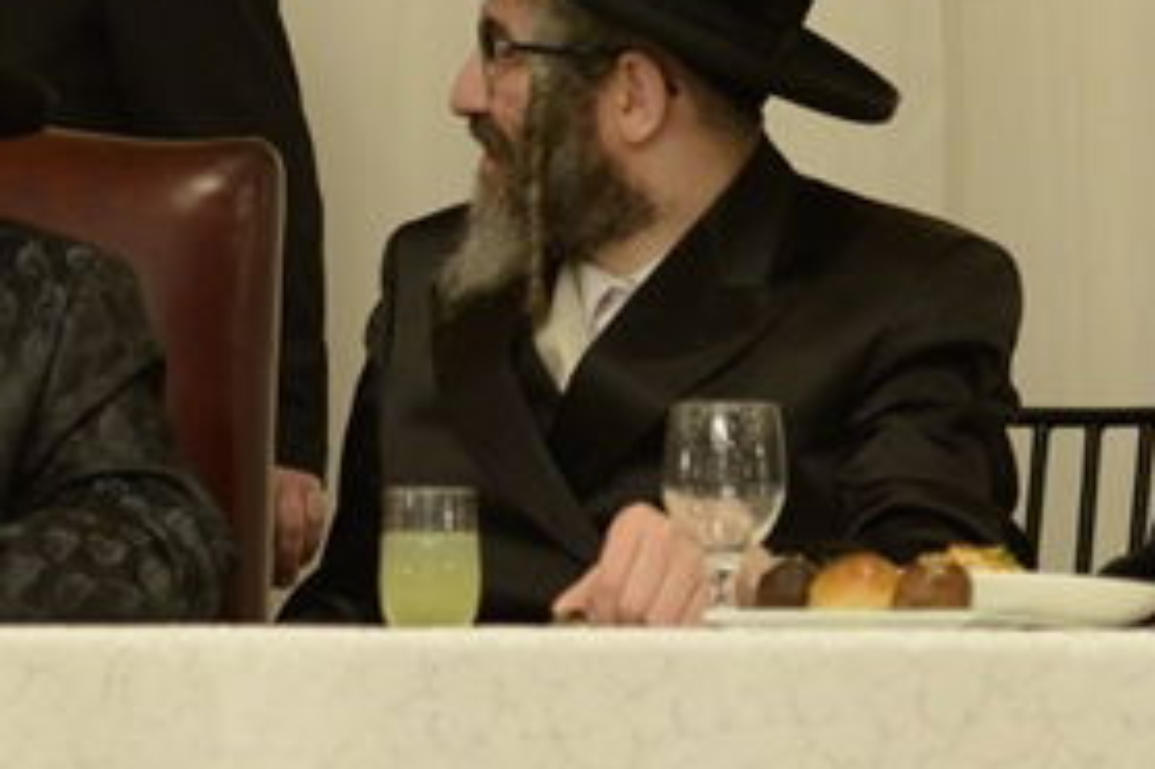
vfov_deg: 4.0
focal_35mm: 339
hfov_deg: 6.0
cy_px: 264
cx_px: -332
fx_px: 10869
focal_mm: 92
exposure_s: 1/125
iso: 1600
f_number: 2.8
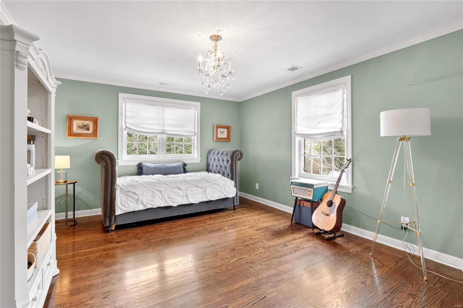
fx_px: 206
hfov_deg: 96.7
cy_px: 154
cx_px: 232
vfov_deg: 73.7
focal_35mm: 16
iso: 400
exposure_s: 1/2.5
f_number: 8
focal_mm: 8
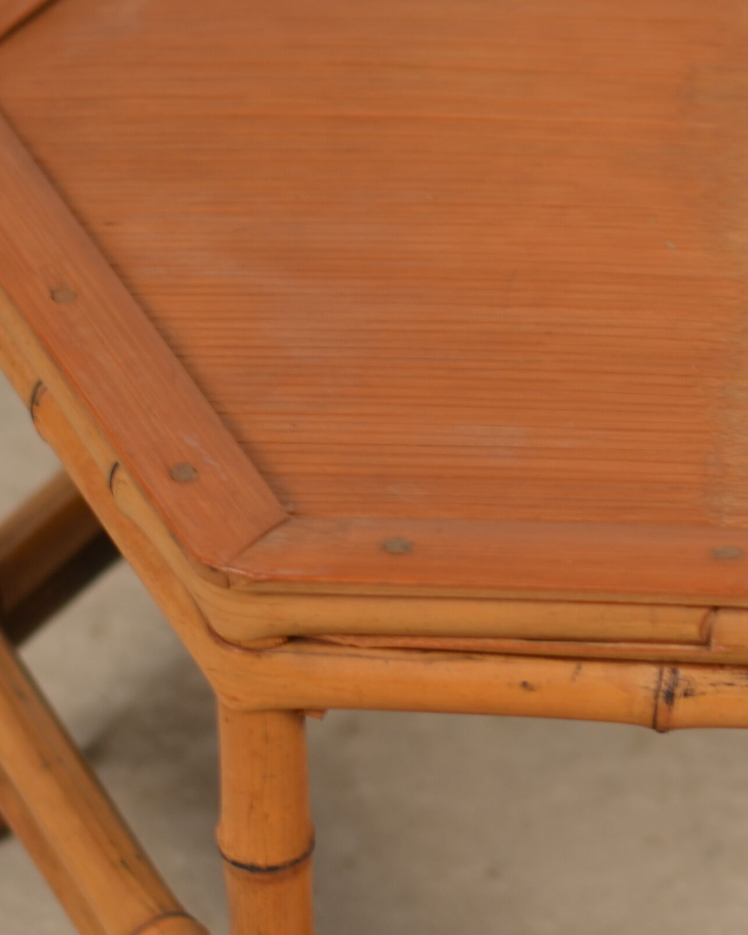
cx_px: 835
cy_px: 485
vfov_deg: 8.9
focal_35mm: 216
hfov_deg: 7.1
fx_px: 5978
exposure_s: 1/20
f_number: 2.2
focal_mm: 50
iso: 100
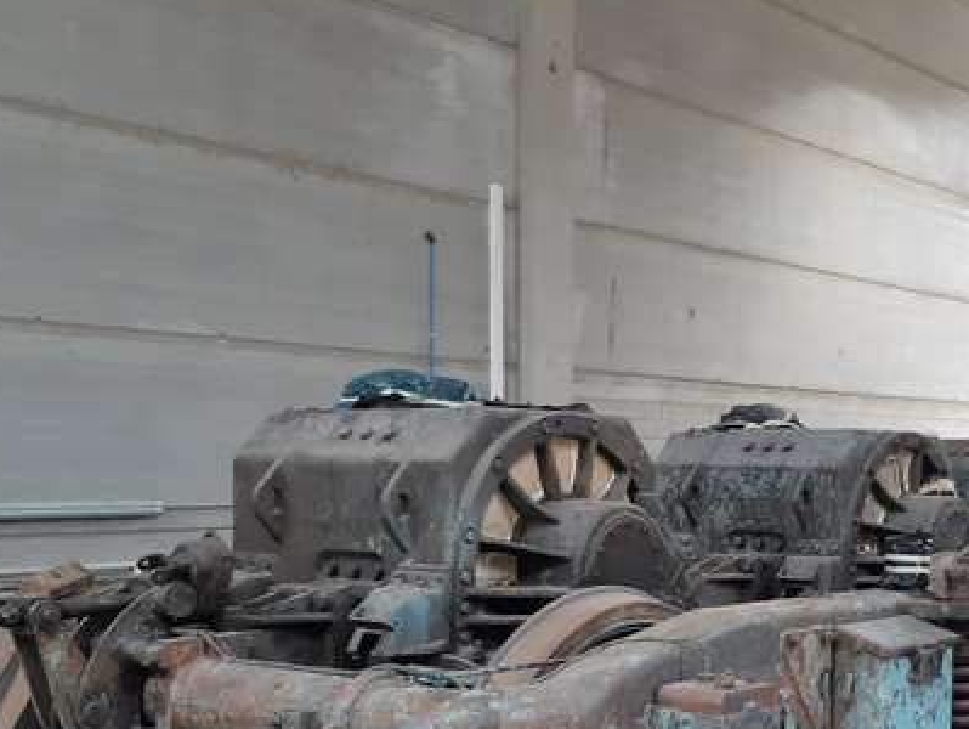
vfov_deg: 28.5
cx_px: 702
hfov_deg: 37.4
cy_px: 595
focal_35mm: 50
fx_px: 1401
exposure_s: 1/50
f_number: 1.7
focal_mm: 3.92
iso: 160
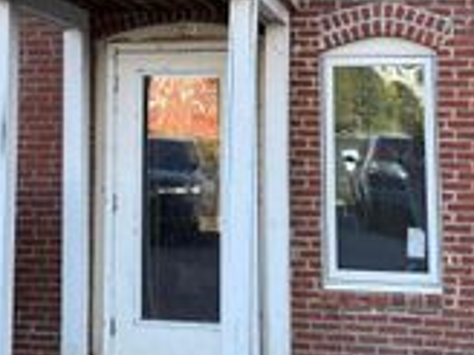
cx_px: 199
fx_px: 1000
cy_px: 42
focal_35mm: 73
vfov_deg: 19.8
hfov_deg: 26.6
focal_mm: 6.76
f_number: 1.78
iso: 80
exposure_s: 1/567
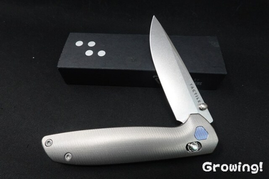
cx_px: 134
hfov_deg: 73.8
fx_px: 179
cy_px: 90
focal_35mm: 24
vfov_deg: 53.1
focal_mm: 9
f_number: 10
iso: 1000
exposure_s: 1/30
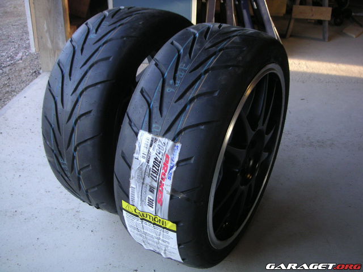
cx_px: 182
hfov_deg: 49.0
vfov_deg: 37.7
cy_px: 136
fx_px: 398
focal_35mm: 38
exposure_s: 1/45
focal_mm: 6
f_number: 2.8
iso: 100
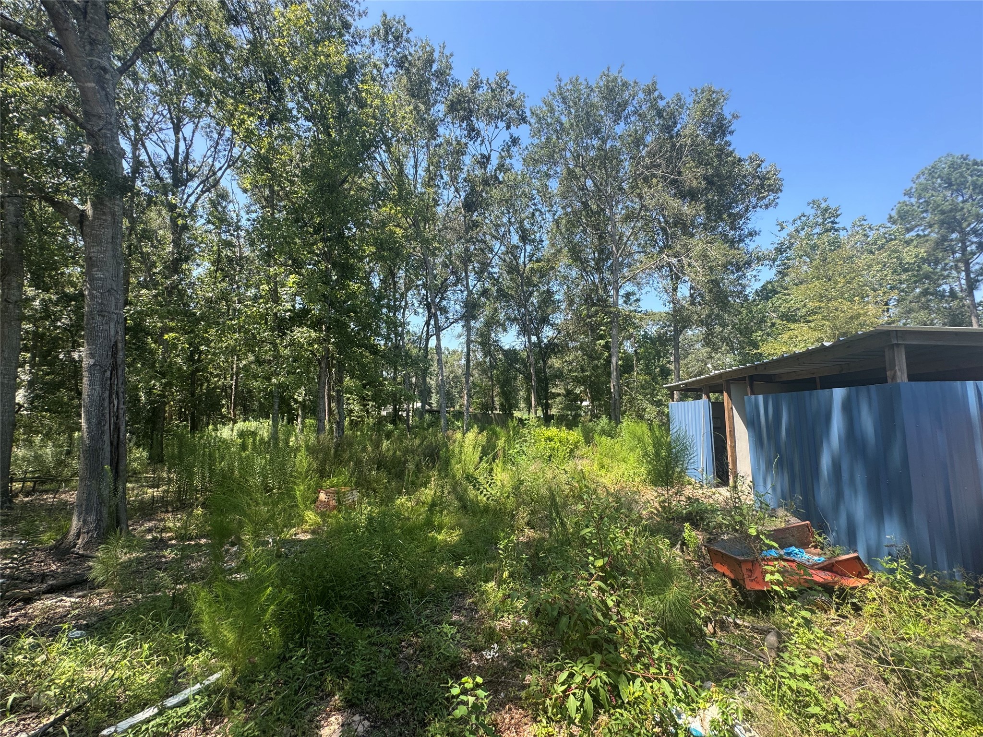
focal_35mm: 14
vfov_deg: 85.7
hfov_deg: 102.1
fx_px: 398
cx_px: 492
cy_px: 368
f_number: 2.2
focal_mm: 2.22
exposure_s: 1/349
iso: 40
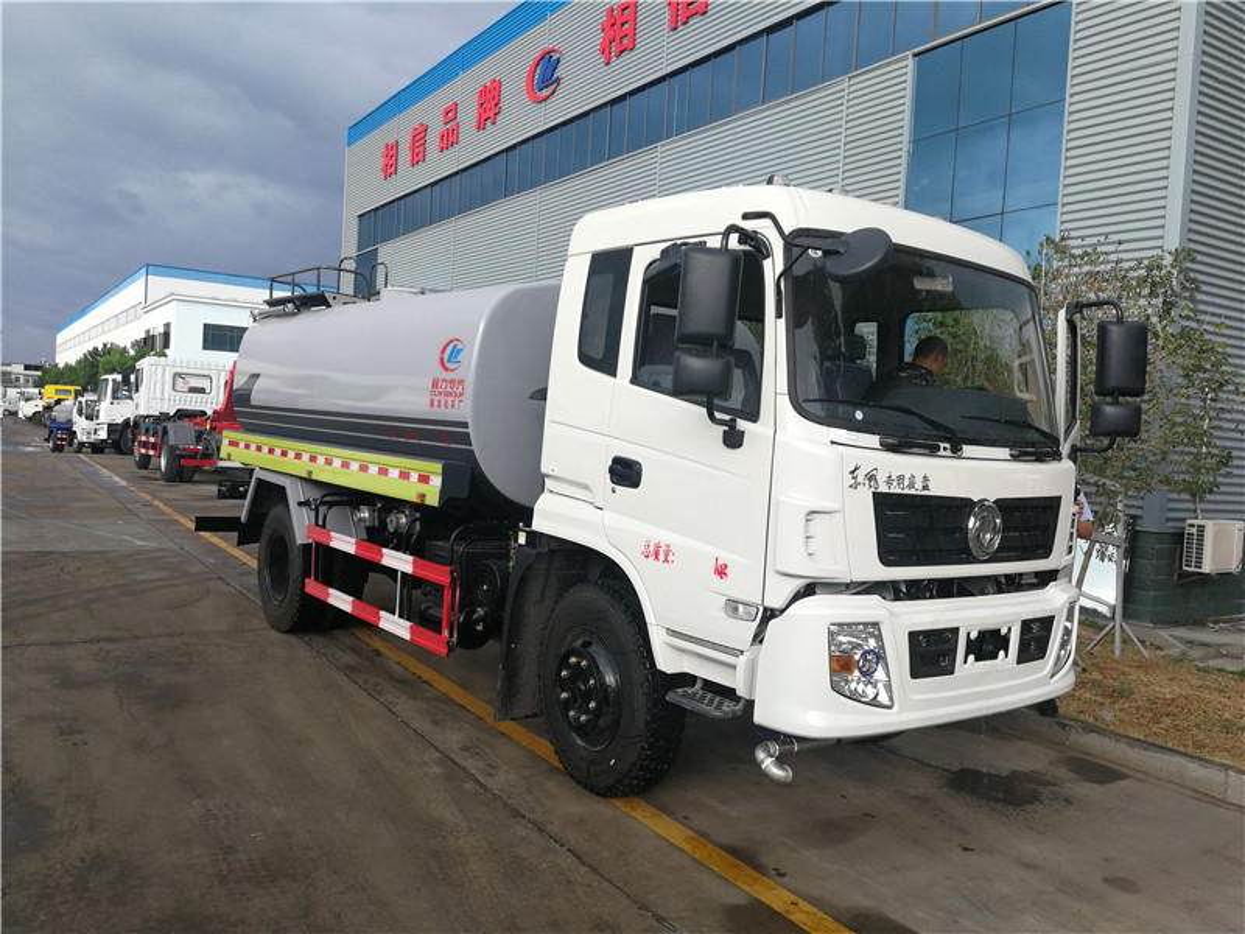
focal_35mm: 27
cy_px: 467
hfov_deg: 65.3
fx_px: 971
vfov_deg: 51.4
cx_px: 622
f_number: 2.2
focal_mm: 3.95
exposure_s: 1/100
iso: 64
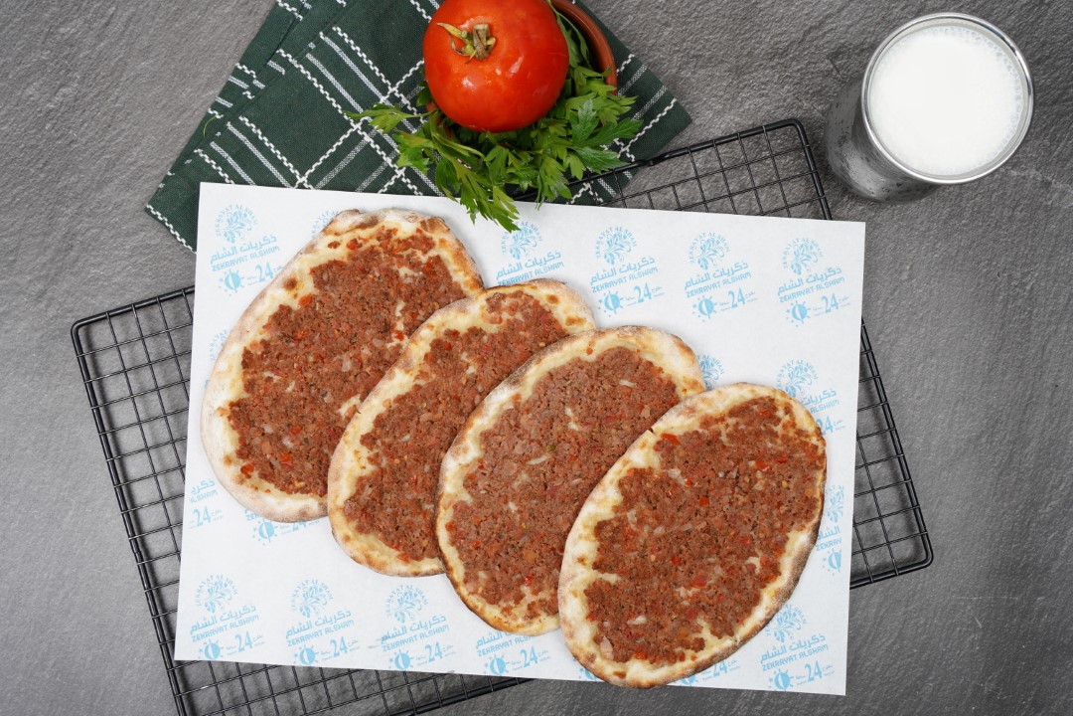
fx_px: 1252
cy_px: 358
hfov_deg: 46.4
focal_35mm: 42
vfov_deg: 31.9
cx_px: 536
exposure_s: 1/100
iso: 200
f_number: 11
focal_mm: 42
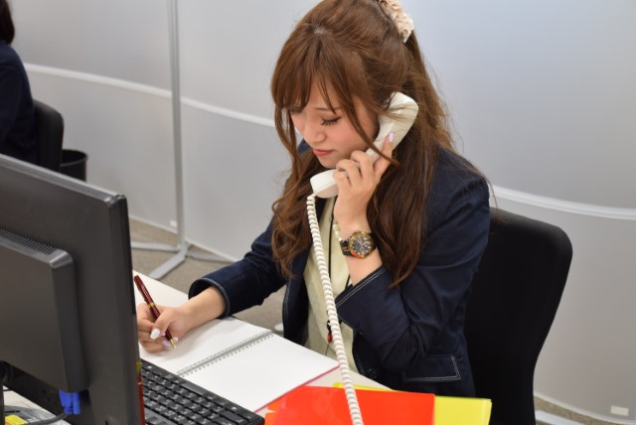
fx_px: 1008
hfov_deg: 35.0
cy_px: 212
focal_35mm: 57
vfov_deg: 23.8
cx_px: 318
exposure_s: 1/6
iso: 100
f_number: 4.2
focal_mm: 38
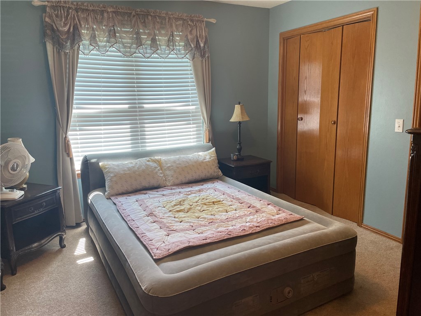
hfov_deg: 67.3
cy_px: 158
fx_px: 316
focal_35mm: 26
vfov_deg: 53.1
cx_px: 210
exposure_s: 1/120
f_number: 1.6
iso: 100
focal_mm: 4.2
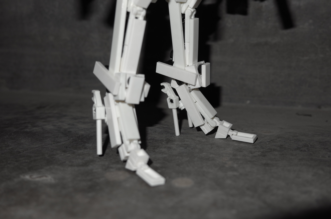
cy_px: 110
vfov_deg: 34.1
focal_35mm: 39
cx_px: 166
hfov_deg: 49.6
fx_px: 358
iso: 400
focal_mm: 25.8
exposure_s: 1/40
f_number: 4.6
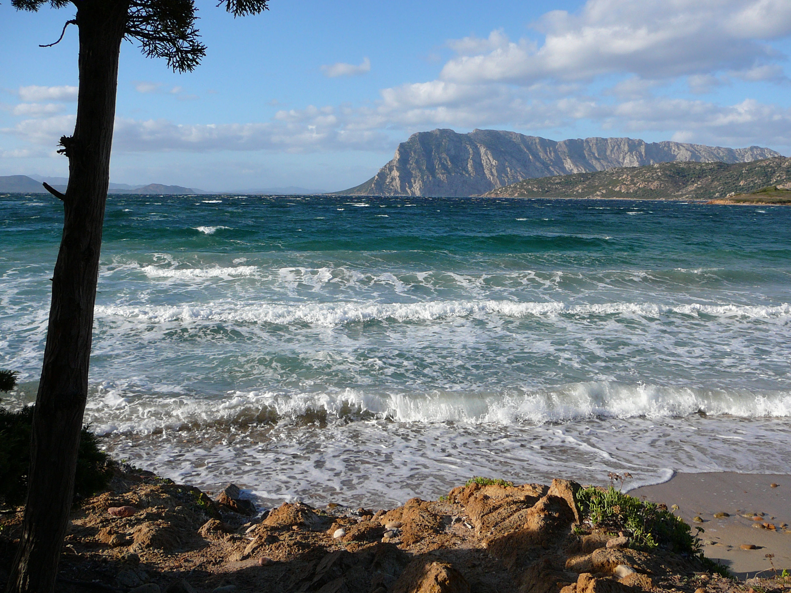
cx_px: 396
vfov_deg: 40.7
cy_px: 296
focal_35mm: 35
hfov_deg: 52.6
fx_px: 800
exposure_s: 1/500
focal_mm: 5.2
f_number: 5
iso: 80
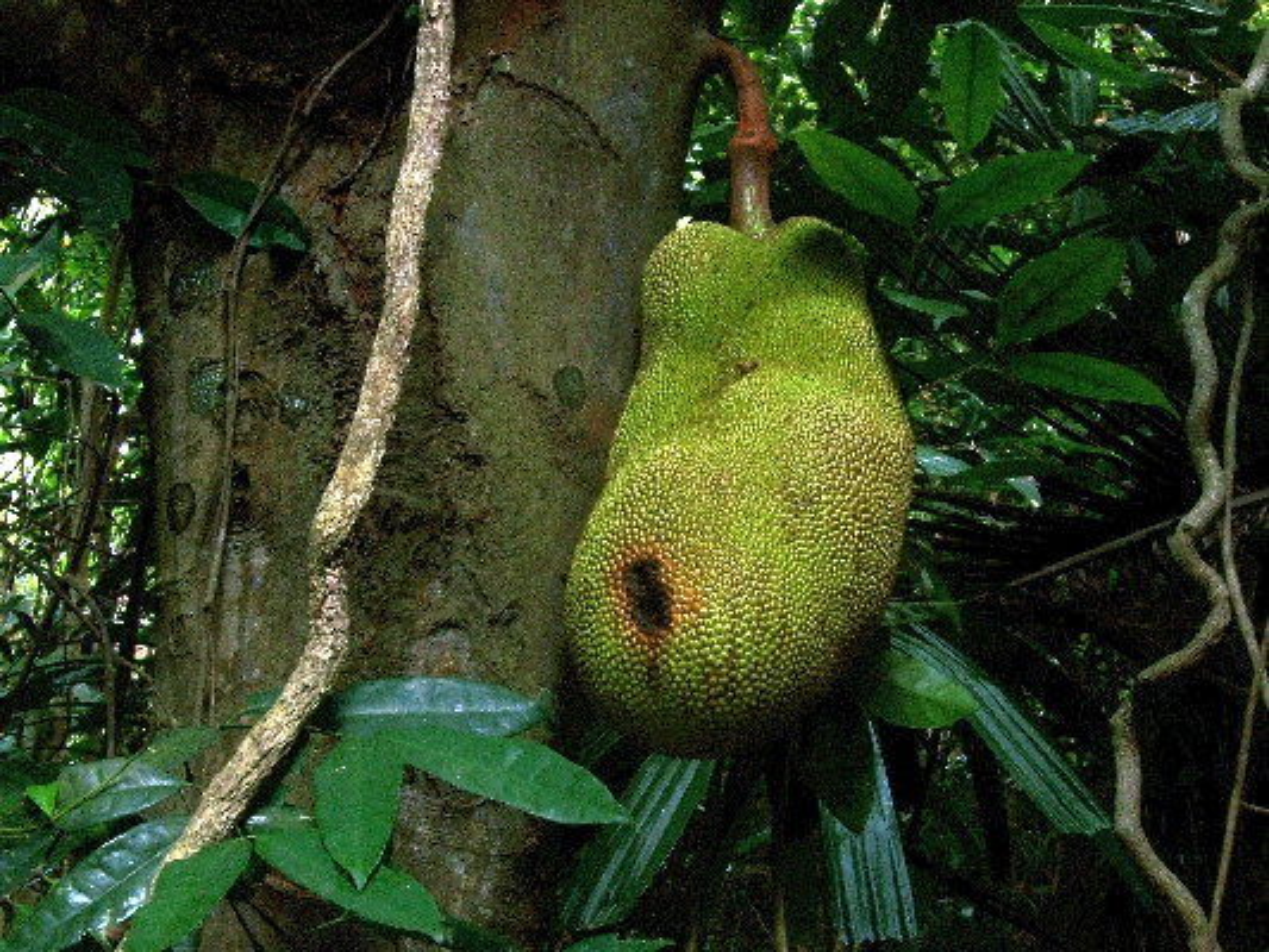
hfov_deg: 25.0
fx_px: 2860
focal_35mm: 78
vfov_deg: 18.9
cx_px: 634
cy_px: 476
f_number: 8
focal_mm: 16.05
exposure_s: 1/8
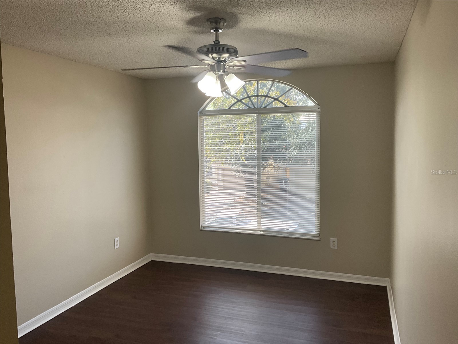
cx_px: 229
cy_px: 172
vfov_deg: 48.2
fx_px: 384
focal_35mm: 29
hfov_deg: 61.7
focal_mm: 3
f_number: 1.8
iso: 40
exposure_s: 1/60
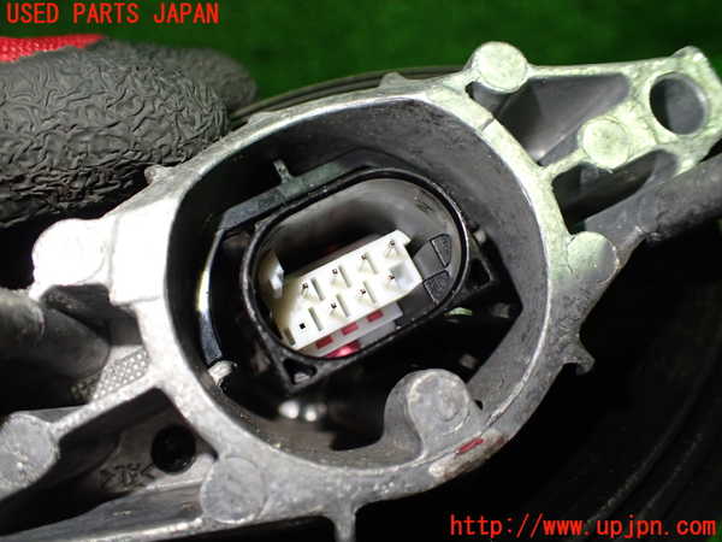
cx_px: 361
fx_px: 626
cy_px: 271
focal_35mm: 30
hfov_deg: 60.0
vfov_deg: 46.8
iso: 400
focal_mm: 5.4
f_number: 2.3
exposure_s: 1/125
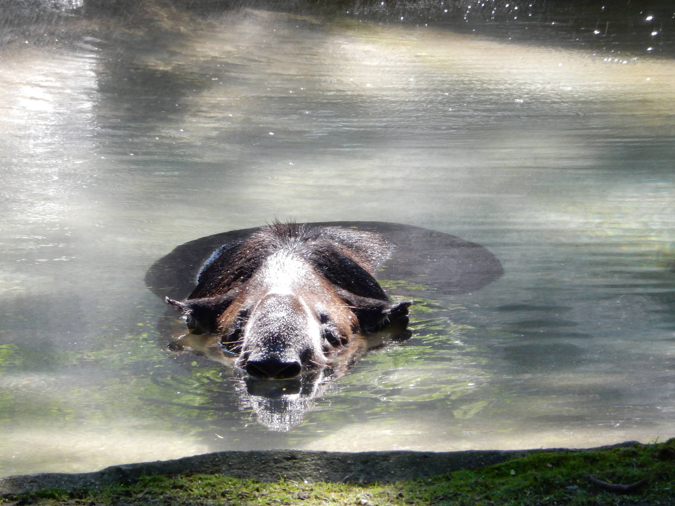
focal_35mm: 514
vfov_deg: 2.9
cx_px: 338
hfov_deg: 3.9
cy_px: 253
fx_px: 10023
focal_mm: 92.3
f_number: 6.3
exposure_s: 1/160
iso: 400
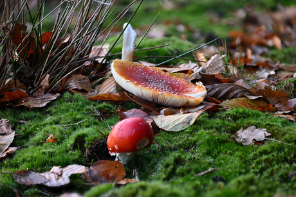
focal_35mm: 105
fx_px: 864
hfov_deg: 19.5
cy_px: 98
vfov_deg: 13.1
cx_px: 148
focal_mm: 105
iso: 125
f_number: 4
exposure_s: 1/8
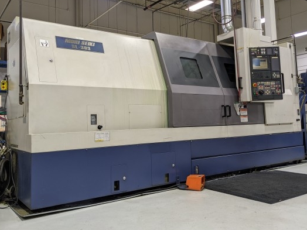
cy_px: 96
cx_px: 161
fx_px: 293
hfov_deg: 55.3
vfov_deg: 42.8
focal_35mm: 33
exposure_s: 1/44.7
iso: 63
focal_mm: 4.38
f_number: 1.73
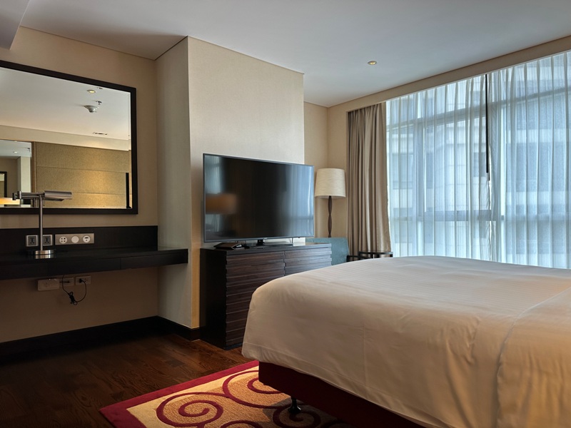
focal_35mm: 24
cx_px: 286
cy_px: 214
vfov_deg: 56.8
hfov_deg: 71.6
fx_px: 396
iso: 100
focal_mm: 6.86
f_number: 1.78
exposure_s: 1/100
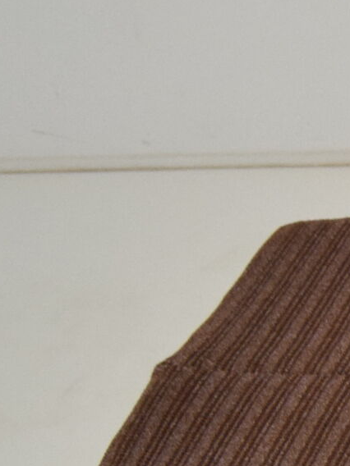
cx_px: 1101
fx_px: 2049
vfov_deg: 12.9
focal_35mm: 152
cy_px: 416
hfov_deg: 8.1
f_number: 8
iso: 1600
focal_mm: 20
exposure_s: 1/250
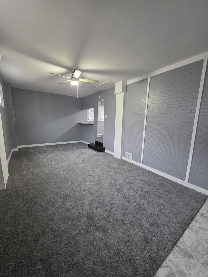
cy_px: 138
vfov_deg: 106.2
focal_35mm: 13
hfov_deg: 89.9
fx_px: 104
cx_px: 104
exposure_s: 1/60
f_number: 1.9
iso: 500
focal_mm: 2.2
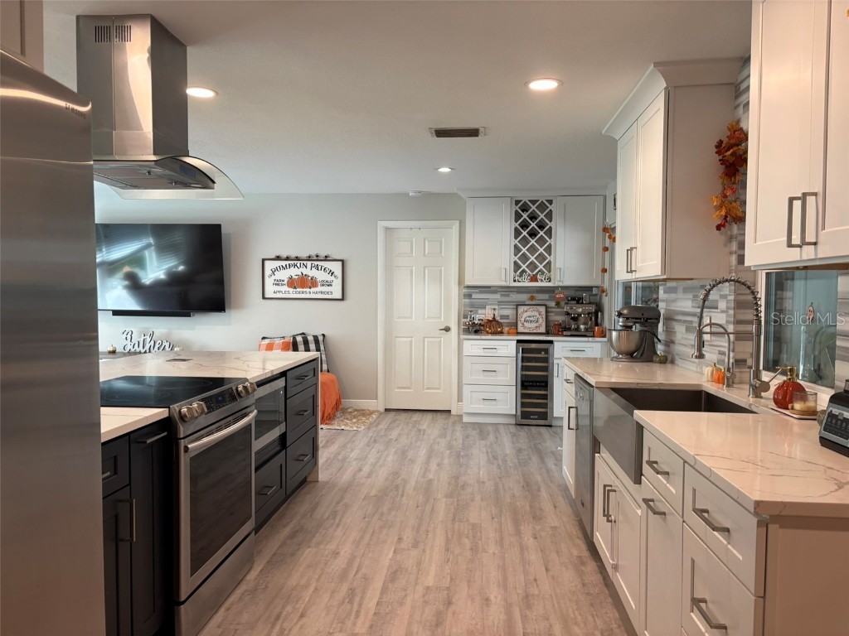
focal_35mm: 26
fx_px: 638
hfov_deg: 67.3
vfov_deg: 53.1
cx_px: 424
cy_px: 318
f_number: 1.6
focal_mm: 5.96
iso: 100
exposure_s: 1/120
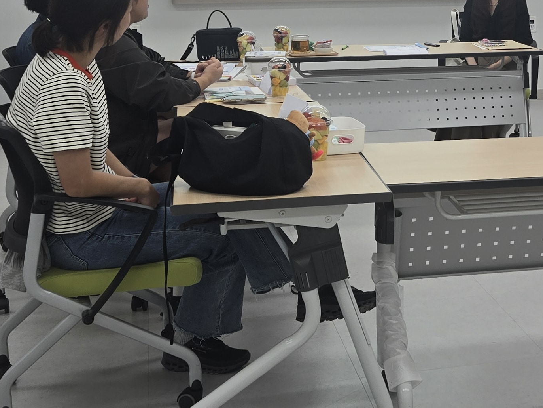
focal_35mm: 67
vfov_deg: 21.6
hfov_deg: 28.2
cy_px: 80
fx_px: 1051
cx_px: 459
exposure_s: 1/120
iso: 25
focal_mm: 5.4
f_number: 1.8
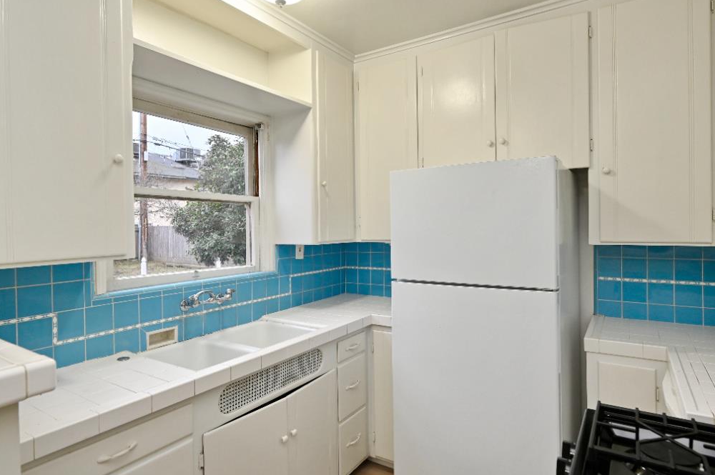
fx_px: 417
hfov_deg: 81.2
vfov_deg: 59.4
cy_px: 228
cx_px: 348
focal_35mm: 21
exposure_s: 1/60
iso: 400
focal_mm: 14
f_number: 4
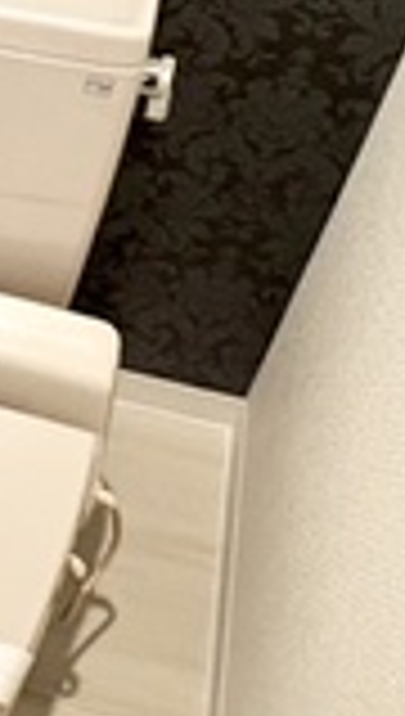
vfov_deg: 30.7
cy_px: 151
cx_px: -153
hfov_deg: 16.8
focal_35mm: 67
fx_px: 1273
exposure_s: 1/60
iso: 400
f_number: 2.2
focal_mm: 2.22
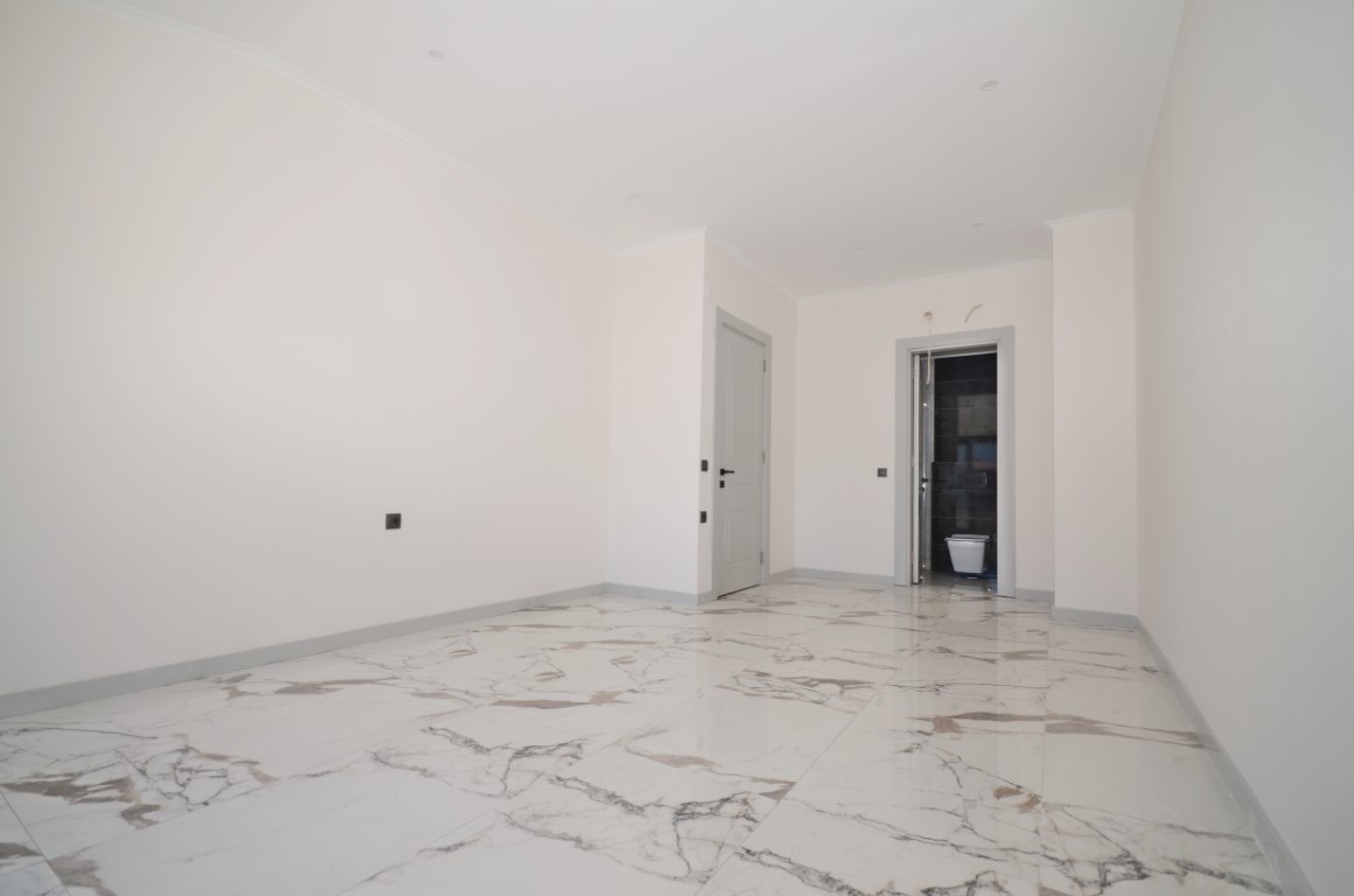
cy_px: 448
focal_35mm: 15
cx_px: 677
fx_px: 563
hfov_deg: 100.5
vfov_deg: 77.1
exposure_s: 1/125
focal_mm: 10
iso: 125
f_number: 5.6
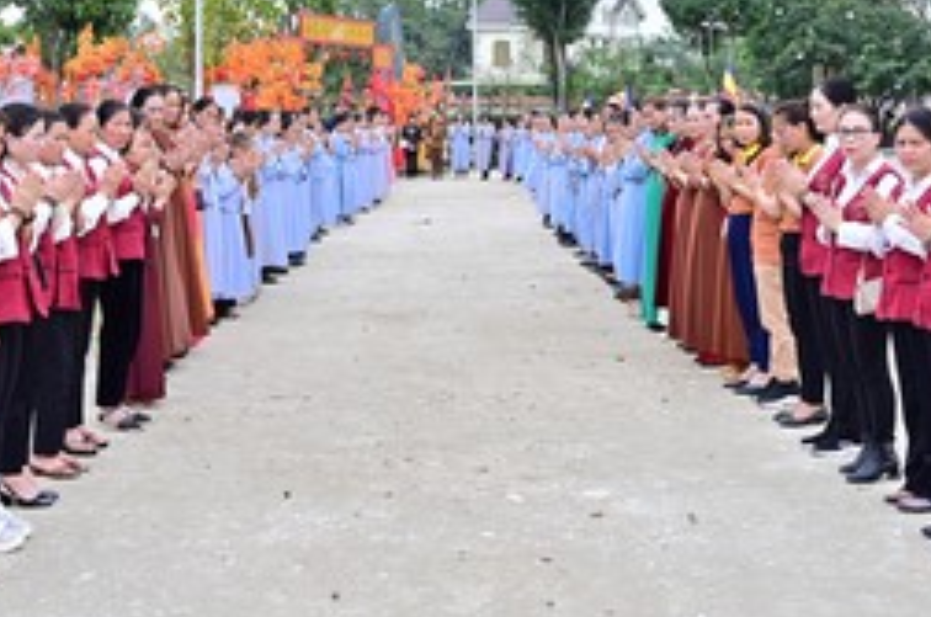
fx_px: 1600
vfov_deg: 21.6
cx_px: 495
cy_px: 155
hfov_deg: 32.4
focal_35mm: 62
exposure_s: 1/500
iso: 160
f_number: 5.6
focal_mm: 24
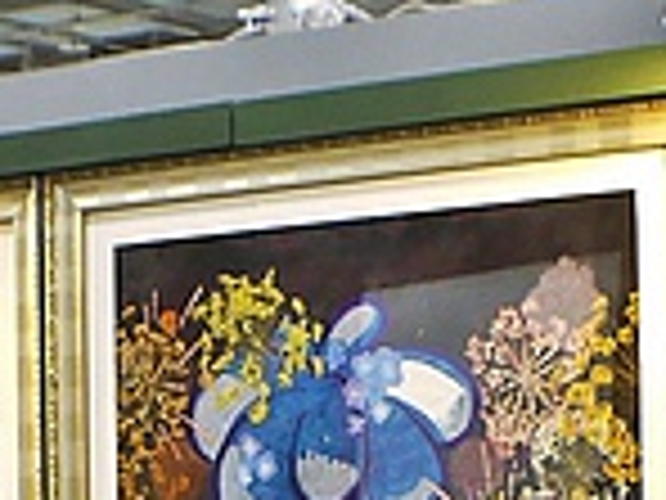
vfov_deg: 7.1
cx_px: 243
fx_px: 3983
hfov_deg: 9.6
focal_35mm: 207
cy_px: 714
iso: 400
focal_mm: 18
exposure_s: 1/60
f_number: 4
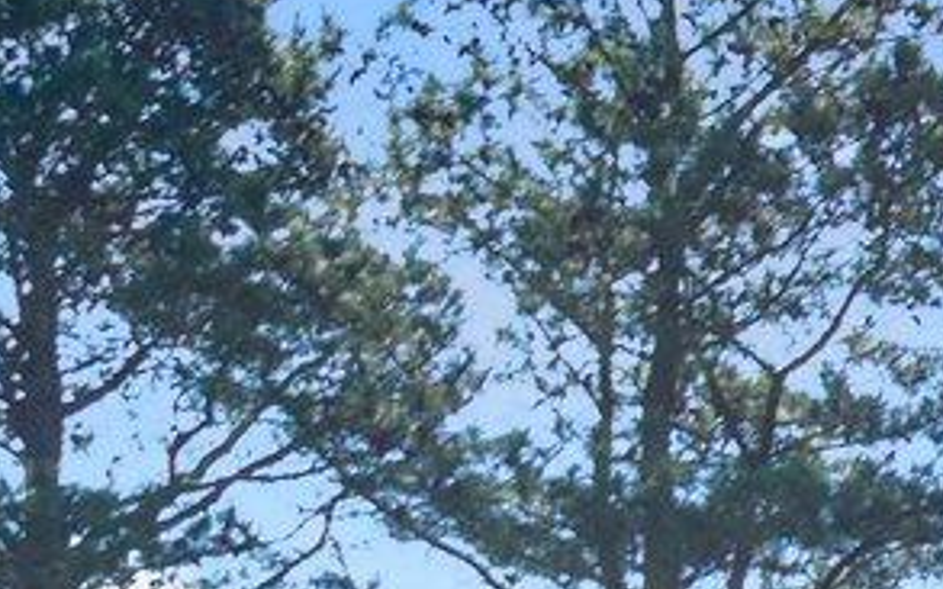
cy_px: 1482
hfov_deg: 7.6
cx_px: 3283
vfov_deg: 5.7
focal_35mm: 221
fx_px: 5679
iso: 100
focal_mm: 31
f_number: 8
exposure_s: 1/200
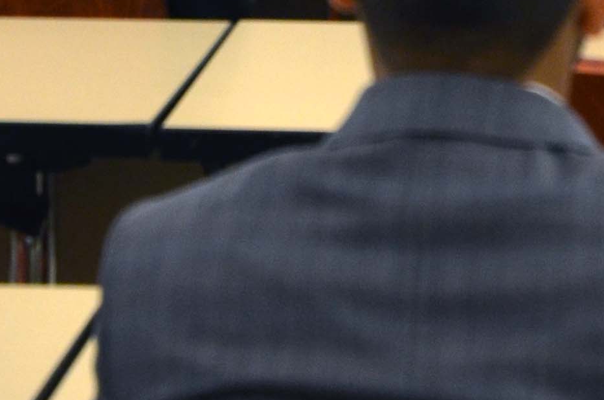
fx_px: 6898
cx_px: 399
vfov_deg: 3.3
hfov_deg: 5.0
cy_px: -539
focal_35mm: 412
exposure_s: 1/60
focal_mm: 52
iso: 640
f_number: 4.5
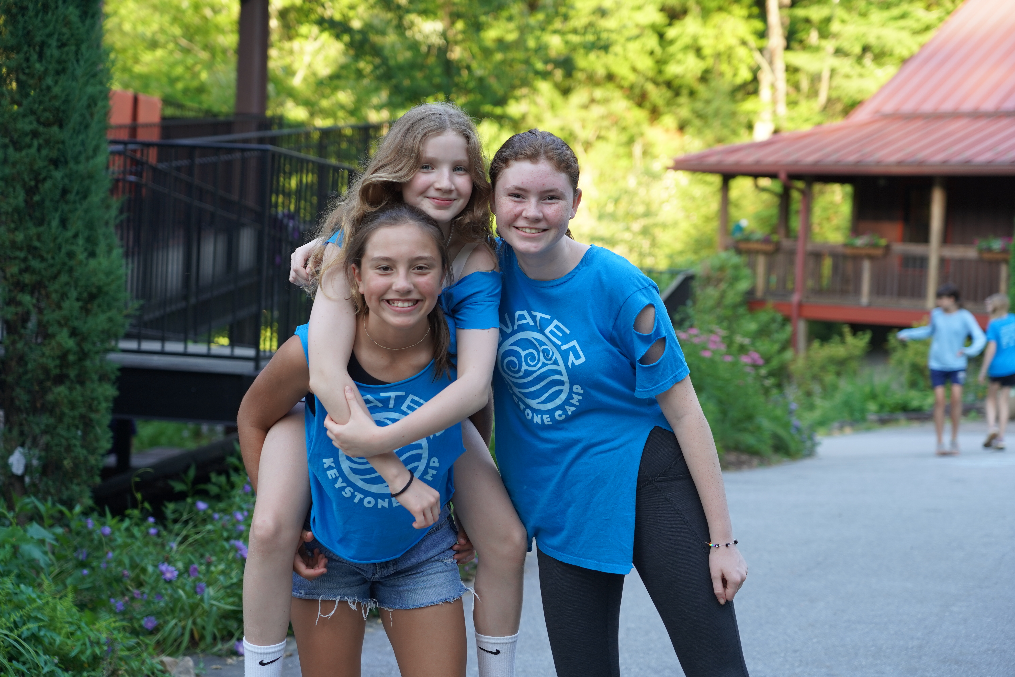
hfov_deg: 30.1
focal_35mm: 67
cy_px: 338
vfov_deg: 20.3
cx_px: 508
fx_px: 1889
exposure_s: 1/160
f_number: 4
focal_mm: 67
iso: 320
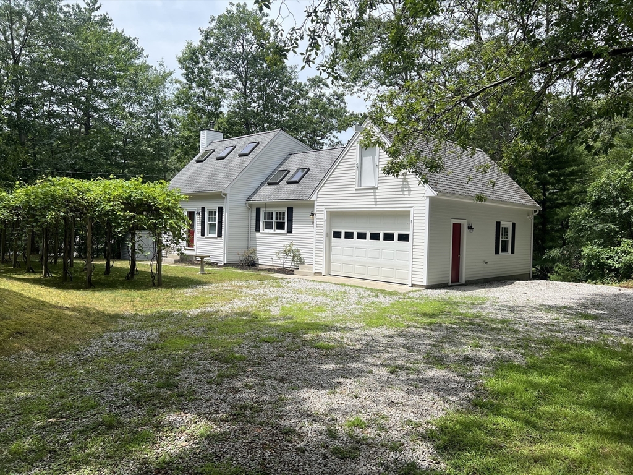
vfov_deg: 53.1
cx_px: 316
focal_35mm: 26
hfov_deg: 67.3
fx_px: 475
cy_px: 238
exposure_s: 1/3165
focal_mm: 5.7
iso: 50
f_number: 1.5
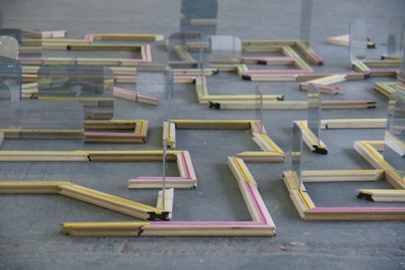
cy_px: 135
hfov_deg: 22.6
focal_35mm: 90
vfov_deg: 15.2
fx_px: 1012
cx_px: 202
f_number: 5.6
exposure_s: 1/40
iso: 800
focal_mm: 60
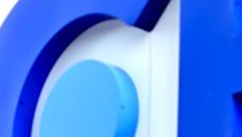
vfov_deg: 2.2
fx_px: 3646
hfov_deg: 3.8
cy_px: 198
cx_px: 77
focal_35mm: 567
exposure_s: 1/100
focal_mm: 85
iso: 160
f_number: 2.2
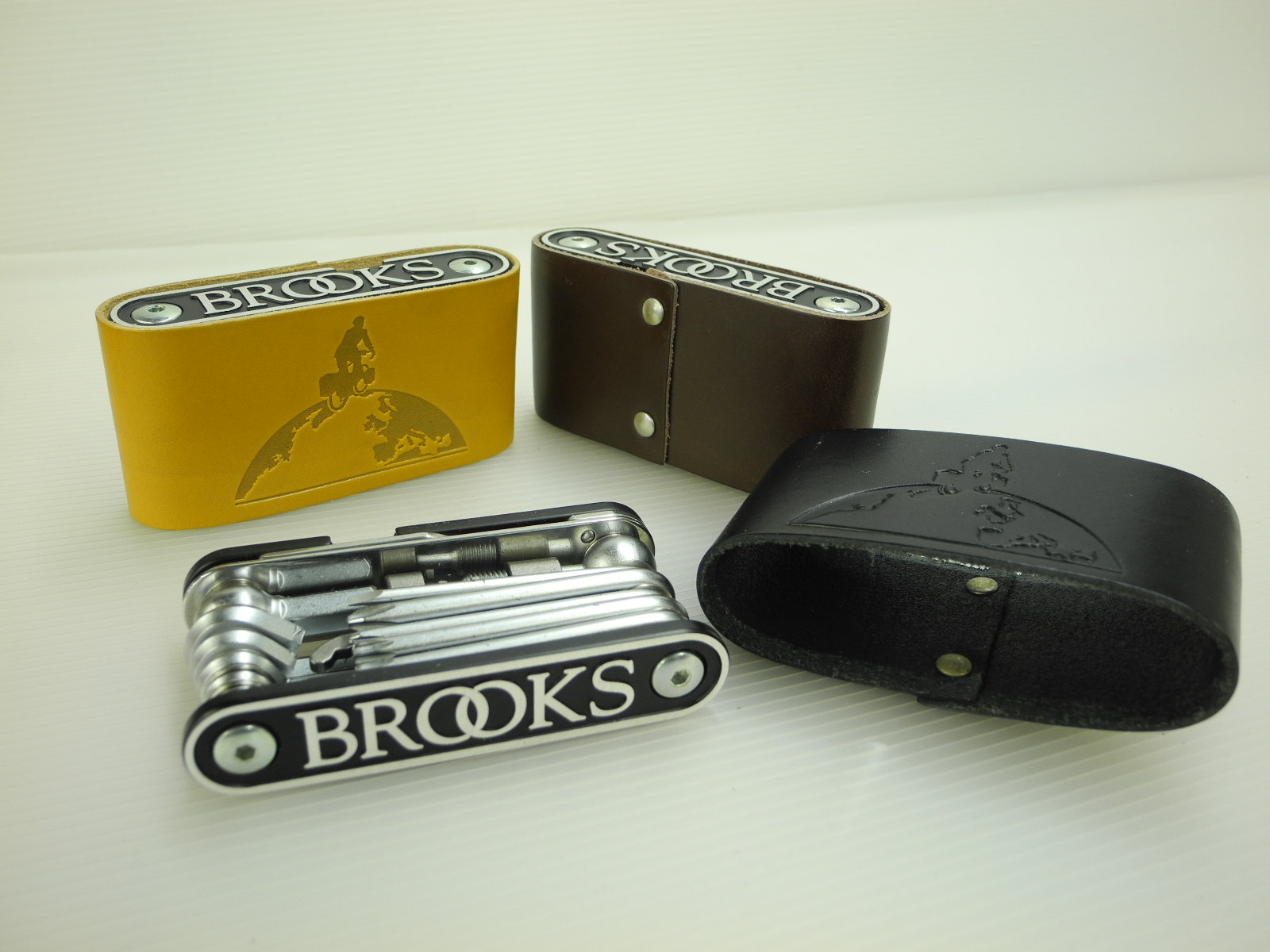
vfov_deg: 46.8
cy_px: 476
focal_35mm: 30
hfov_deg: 60.0
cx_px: 635
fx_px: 1101
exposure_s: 1/30
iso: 138
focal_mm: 6.4
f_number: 2.8
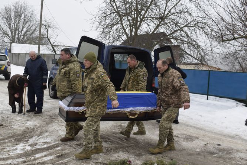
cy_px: 86
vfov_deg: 30.5
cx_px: 115
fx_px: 302
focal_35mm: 44
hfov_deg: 44.5
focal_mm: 26
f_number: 7.1
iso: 400
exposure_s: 1/200
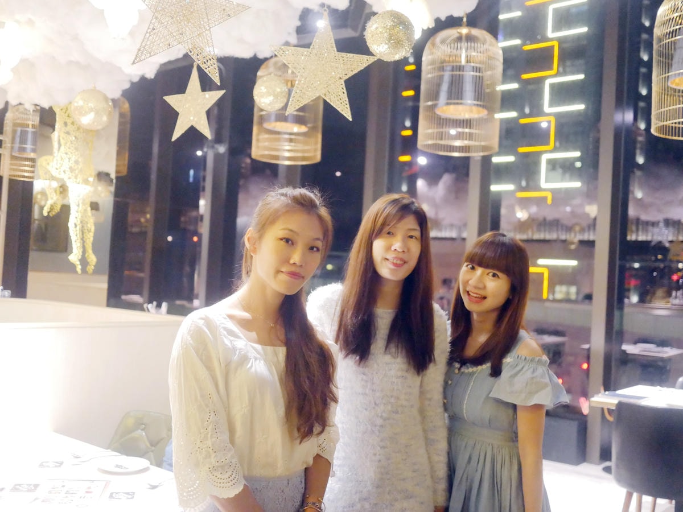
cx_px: 342
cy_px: 256
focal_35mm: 40
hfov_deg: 46.8
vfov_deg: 36.0
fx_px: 789
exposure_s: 1/60
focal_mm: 20
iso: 3200
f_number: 1.7
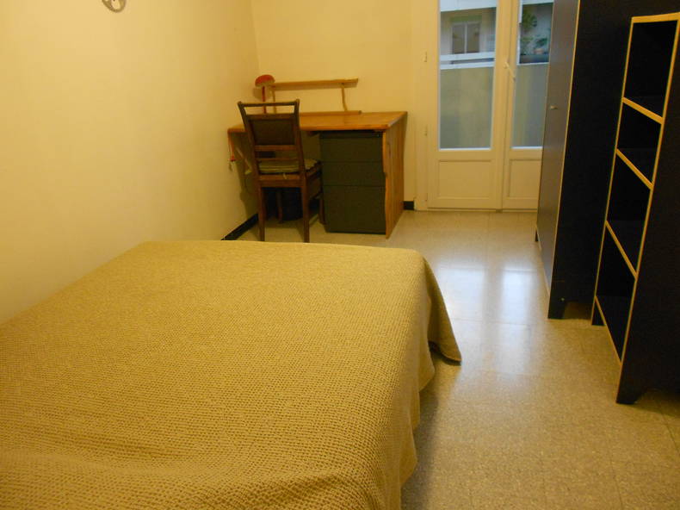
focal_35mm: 26
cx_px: 340
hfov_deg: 67.3
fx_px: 511
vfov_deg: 53.0
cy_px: 255
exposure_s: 1/20
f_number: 3.2
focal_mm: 4.6
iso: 400
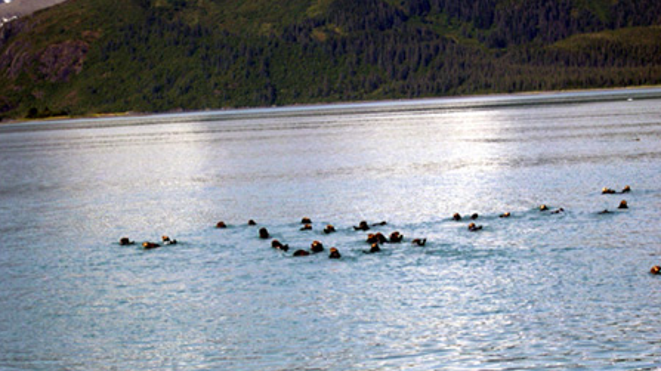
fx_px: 1962
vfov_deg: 10.8
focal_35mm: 112
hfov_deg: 19.1
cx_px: 331
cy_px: 214
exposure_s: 1/393
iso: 100
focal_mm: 21.6
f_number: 4.8
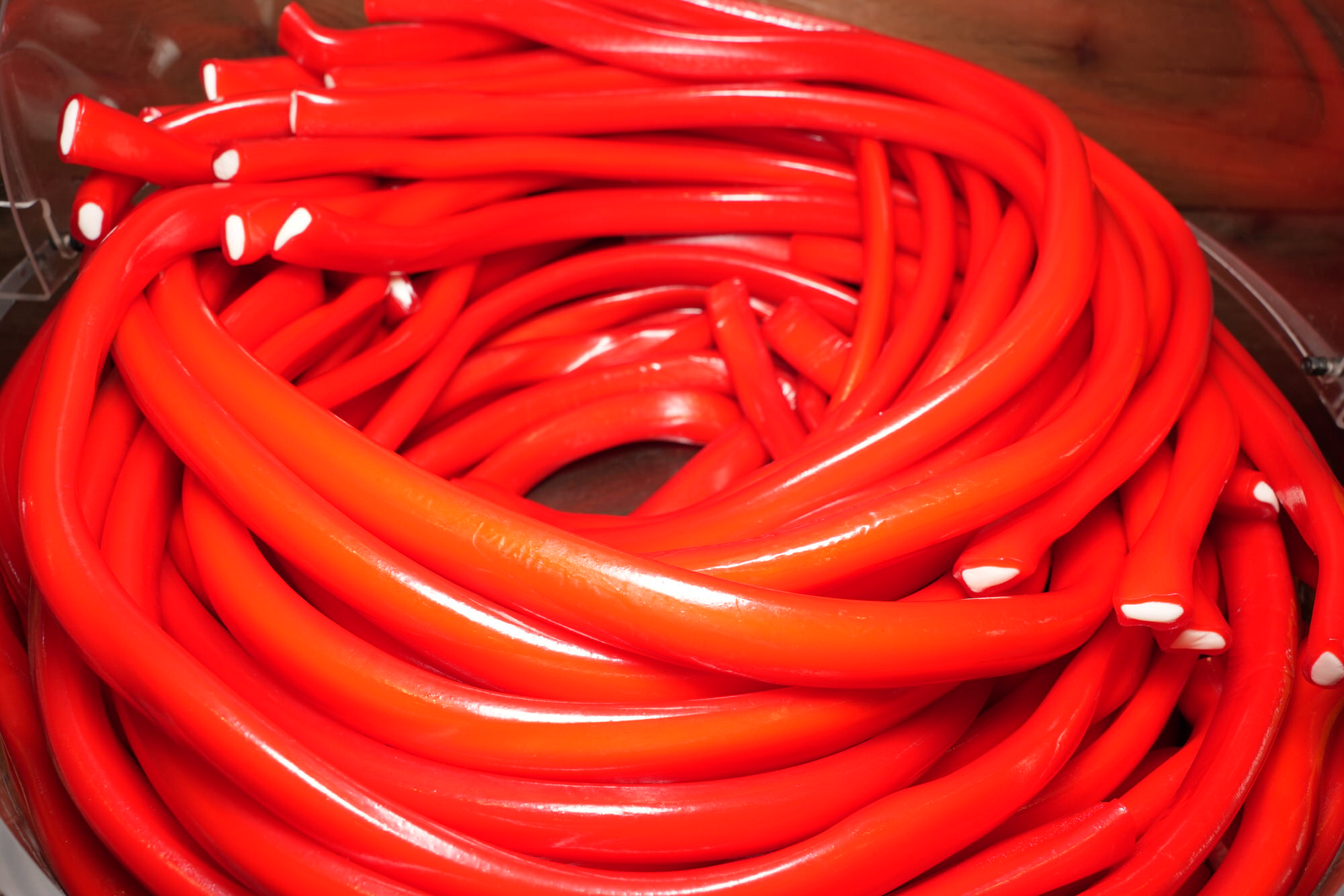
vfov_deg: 43.5
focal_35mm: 30
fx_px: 1124
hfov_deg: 61.8
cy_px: 448
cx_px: 672
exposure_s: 1/125
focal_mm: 30.1
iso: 250
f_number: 10
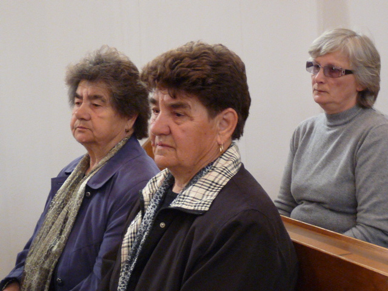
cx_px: 194
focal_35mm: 69
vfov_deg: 21.3
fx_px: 773
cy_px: 146
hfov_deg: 28.2
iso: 400
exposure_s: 1/25
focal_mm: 6.9
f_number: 3
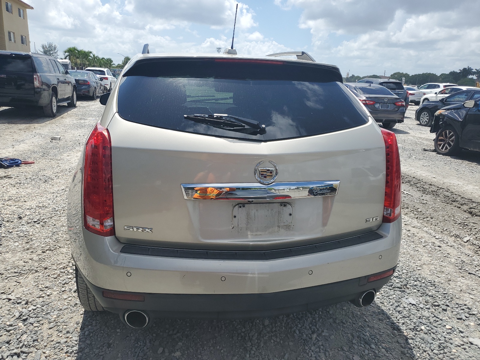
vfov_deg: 53.1
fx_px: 361
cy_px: 180
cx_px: 240
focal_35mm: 26
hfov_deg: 67.3
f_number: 1.5
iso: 50
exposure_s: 1/5000
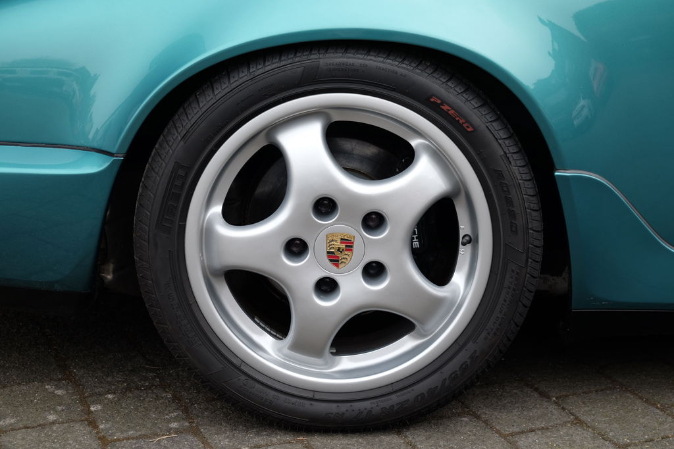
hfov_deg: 33.9
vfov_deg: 23.0
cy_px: 224
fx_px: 1104
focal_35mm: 59
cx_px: 337
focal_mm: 39
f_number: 3.6
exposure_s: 1/125
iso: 200
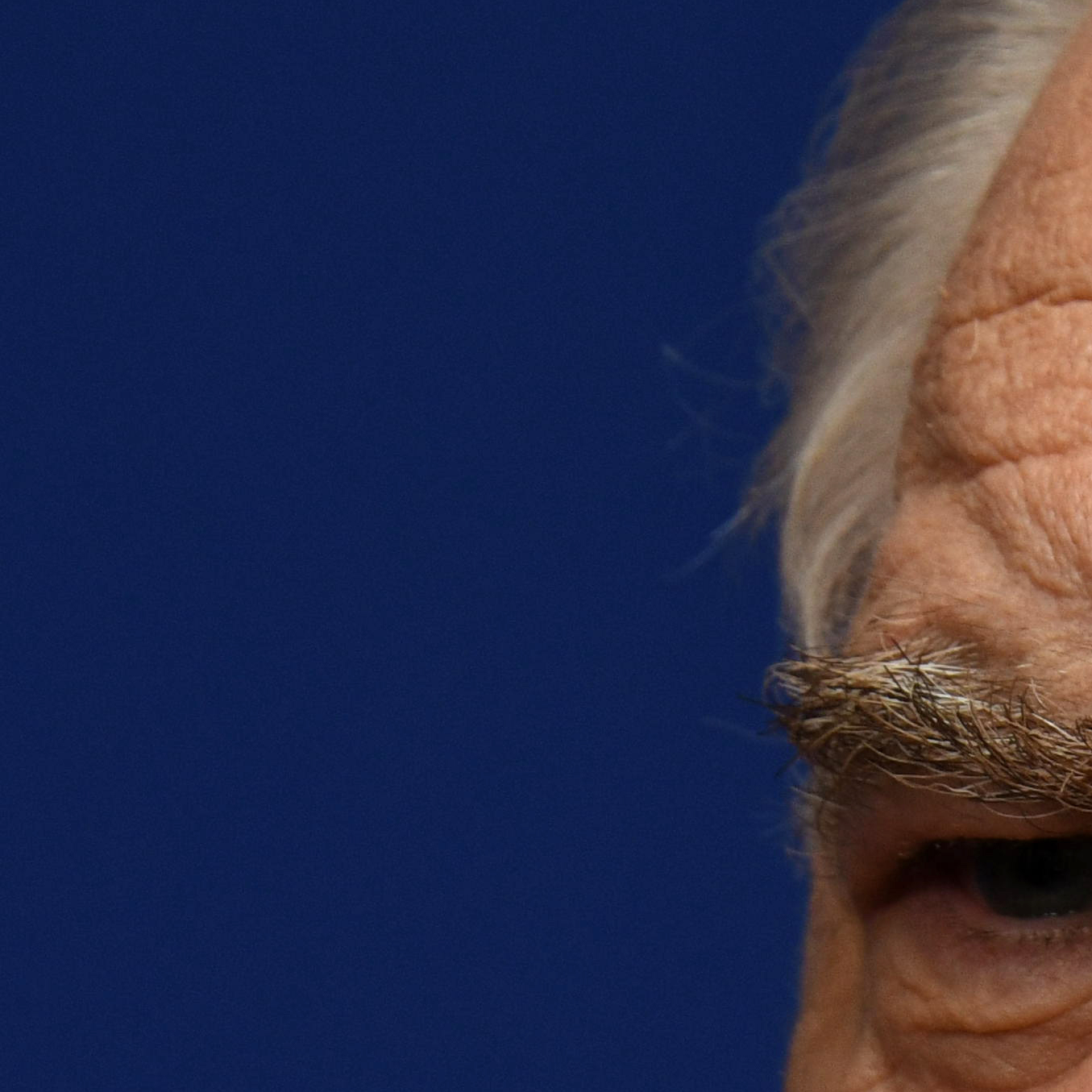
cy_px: 1642
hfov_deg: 2.0
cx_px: 1496
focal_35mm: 880
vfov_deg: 2.0
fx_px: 31408
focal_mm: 170
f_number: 6.3
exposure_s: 1/200
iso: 640
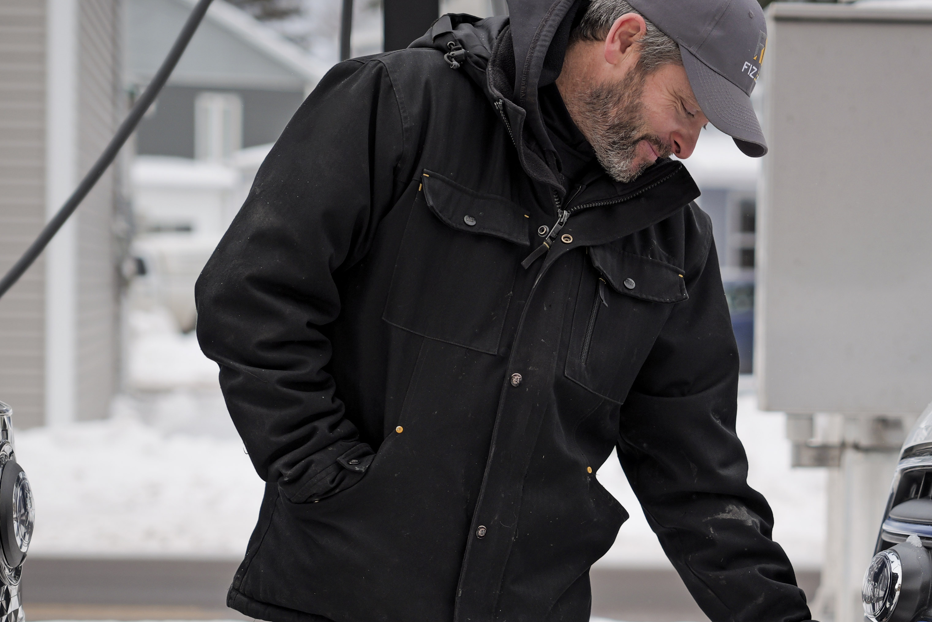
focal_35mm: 138
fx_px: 3573
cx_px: 703
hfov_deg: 14.8
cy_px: 517
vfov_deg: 9.9
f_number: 2.8
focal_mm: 70
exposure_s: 1/500
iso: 100
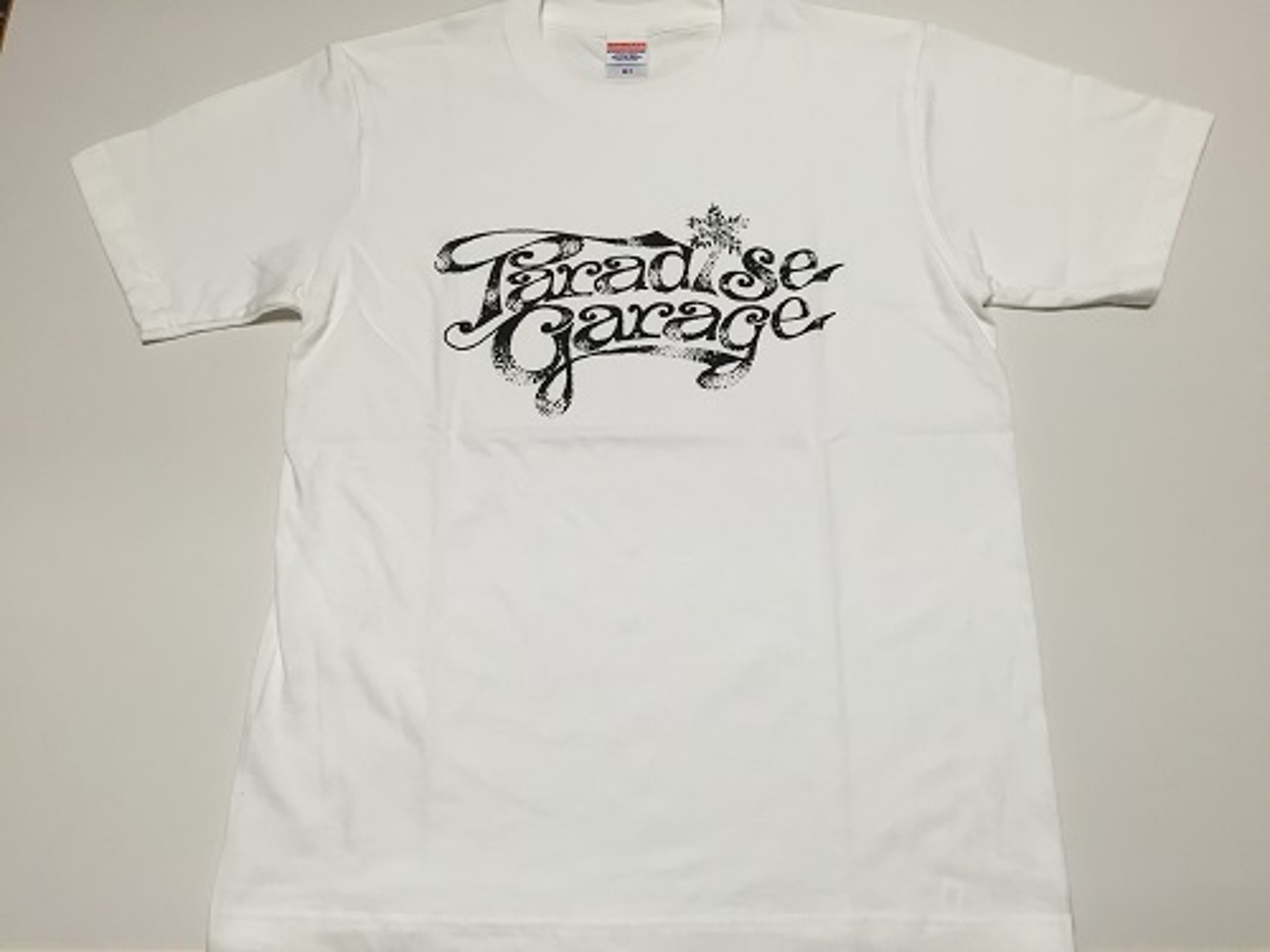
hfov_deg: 61.7
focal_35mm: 29
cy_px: 476
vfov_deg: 48.2
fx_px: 1064
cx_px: 635
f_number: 2.2
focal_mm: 4.15
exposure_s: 1/33
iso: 50
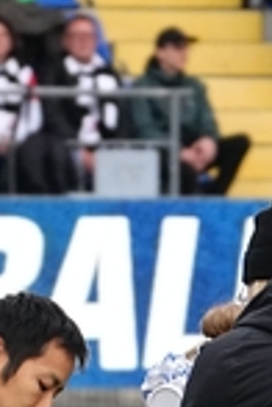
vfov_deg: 2.0
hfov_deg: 1.4
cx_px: 136
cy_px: 451
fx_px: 11400
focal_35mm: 1006
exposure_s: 1/1600
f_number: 5.6
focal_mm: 164
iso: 2000
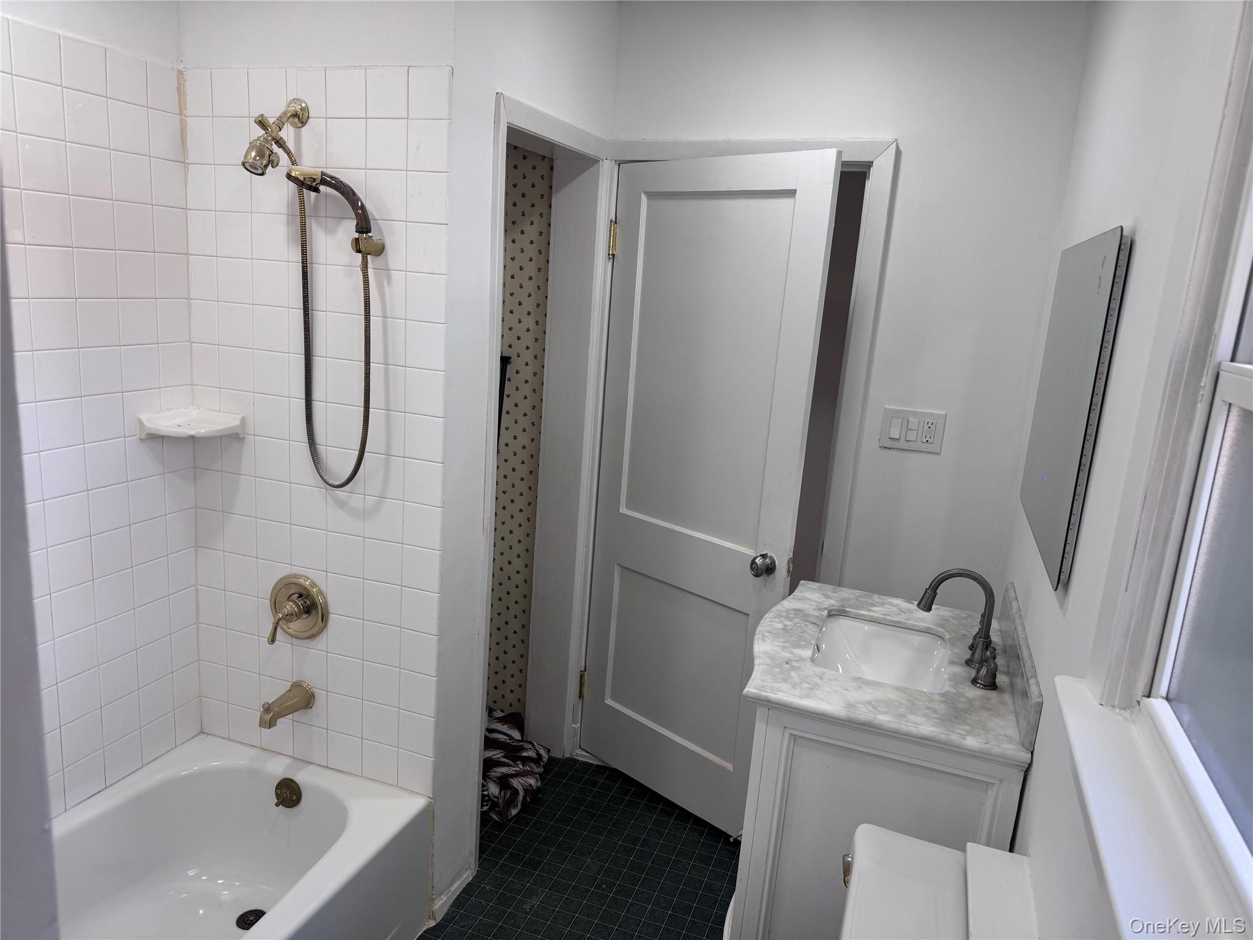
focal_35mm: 24
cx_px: 626
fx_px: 869
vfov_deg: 56.8
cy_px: 470
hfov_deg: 71.6
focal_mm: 6.76
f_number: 1.78
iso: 64
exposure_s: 1/121
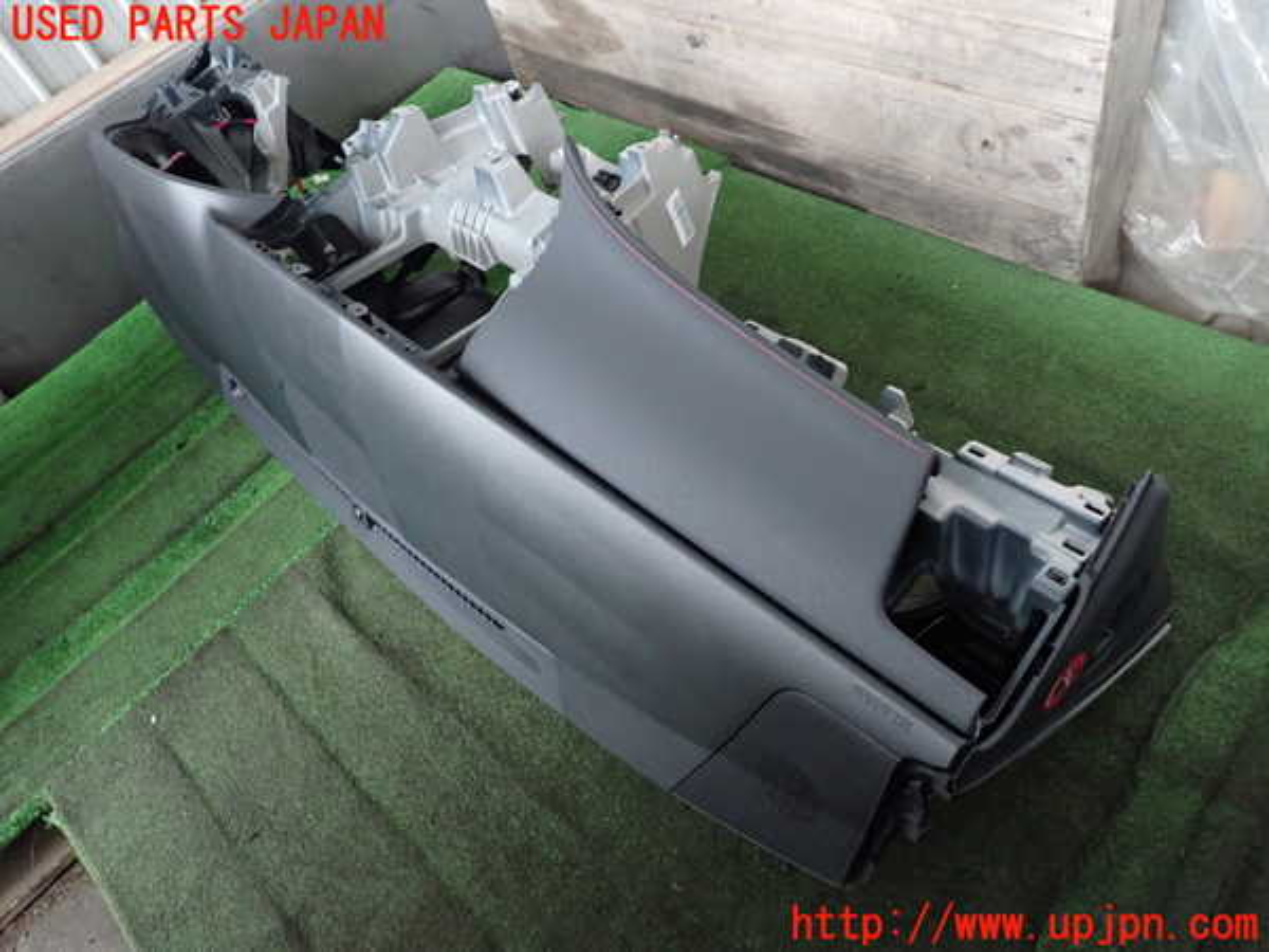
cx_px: 634
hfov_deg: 69.4
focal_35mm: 25
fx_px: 916
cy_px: 476
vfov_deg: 54.9
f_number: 2.8
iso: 800
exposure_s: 1/20
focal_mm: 4.5
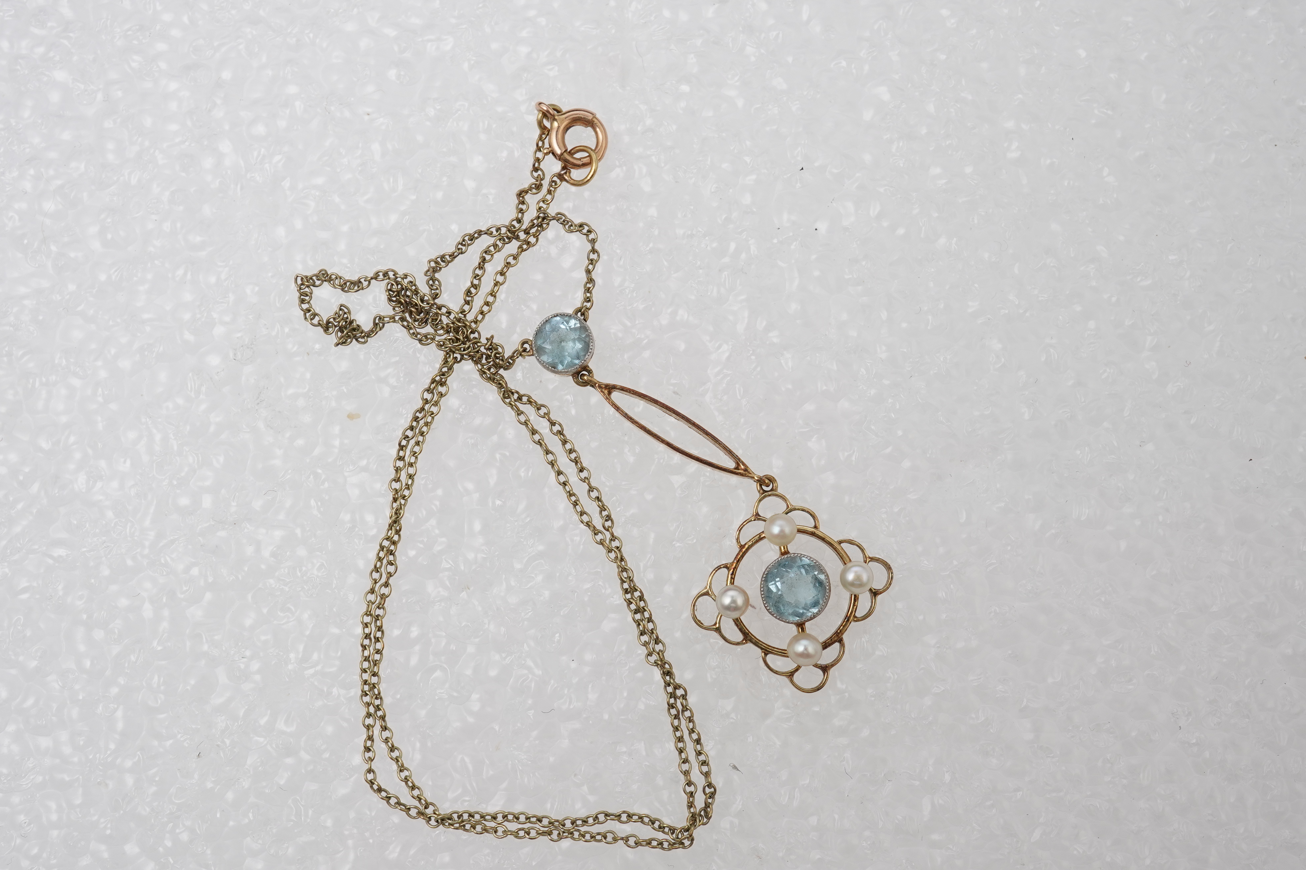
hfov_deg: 43.6
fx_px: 1632
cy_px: 435
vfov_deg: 29.9
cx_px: 653
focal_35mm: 45
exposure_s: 1/125
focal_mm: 30
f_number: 22
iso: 500
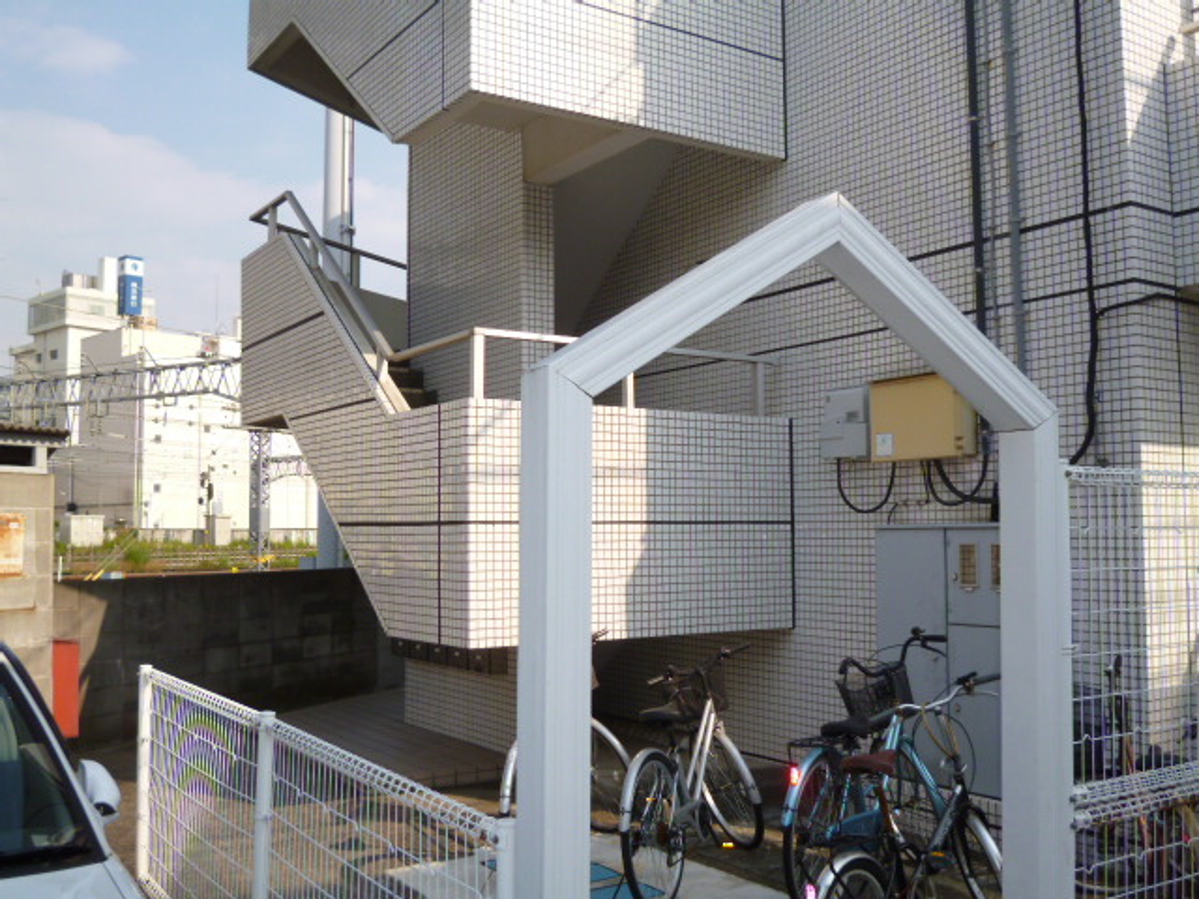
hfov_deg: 54.0
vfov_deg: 41.8
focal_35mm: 34
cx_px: 600
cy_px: 450
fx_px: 1178
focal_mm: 6
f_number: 2.9
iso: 100
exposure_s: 1/1300
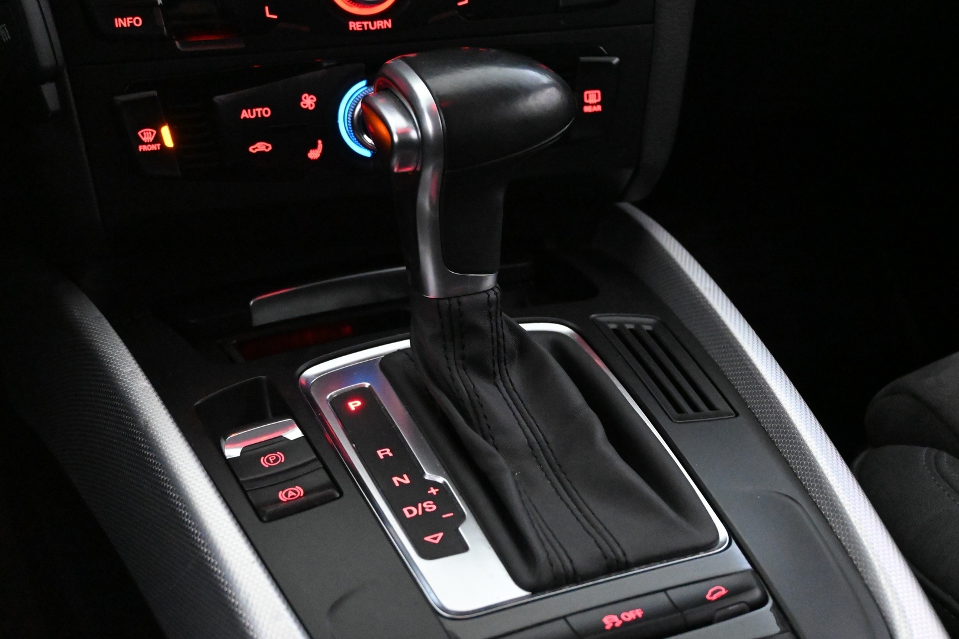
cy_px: 320
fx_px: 1319
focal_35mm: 50
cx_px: 480
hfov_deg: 40.0
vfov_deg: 27.3
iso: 12800
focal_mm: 33
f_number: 5
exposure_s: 1/50
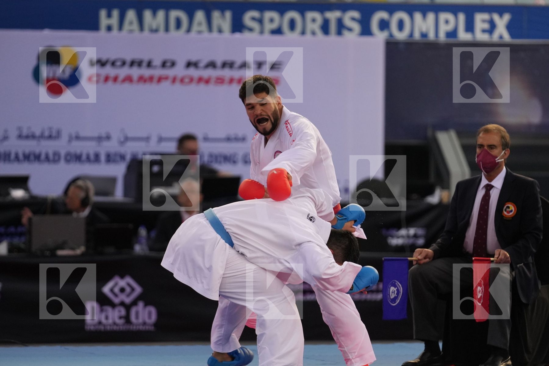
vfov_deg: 4.6
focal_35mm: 300
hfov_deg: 6.9
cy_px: 183
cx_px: 274
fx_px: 4575
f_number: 2.8
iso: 2000
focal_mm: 200
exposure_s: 1/1000
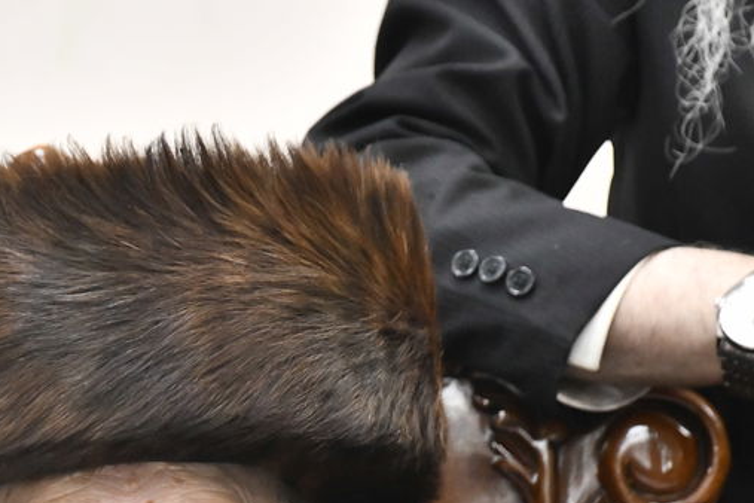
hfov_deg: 3.6
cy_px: 659
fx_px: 12147
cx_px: 132
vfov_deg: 2.4
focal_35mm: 580
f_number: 5.6
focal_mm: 210
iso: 2500
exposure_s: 1/125
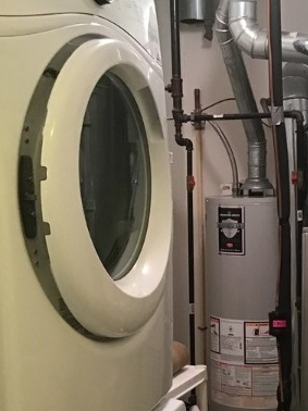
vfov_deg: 29.9
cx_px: 242
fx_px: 748
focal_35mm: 63
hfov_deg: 23.0
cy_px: 337
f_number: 2.4
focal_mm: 3.3
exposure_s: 1/30
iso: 160
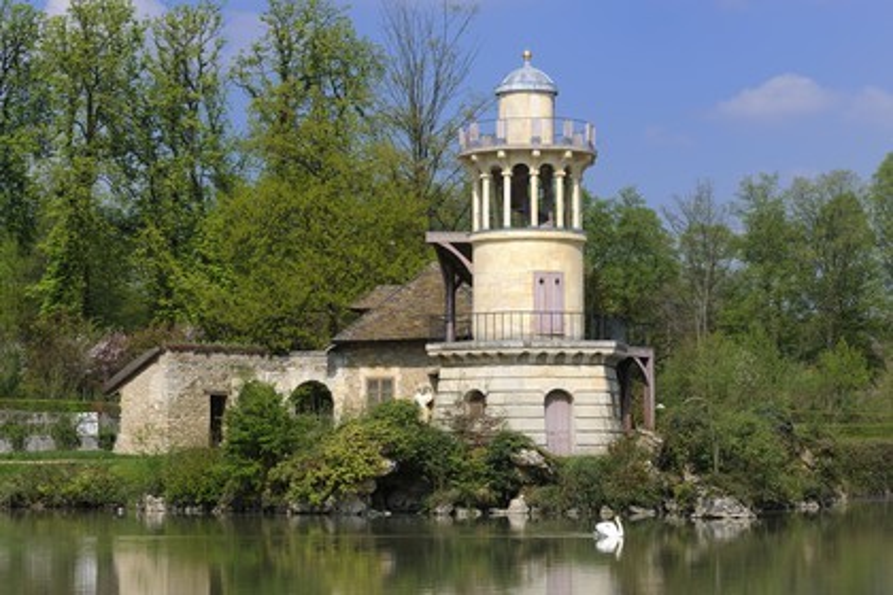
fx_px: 2232
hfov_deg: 22.6
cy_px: 298
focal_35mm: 90
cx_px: 446
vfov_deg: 15.2
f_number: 10
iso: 100
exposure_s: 1/160
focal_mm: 90
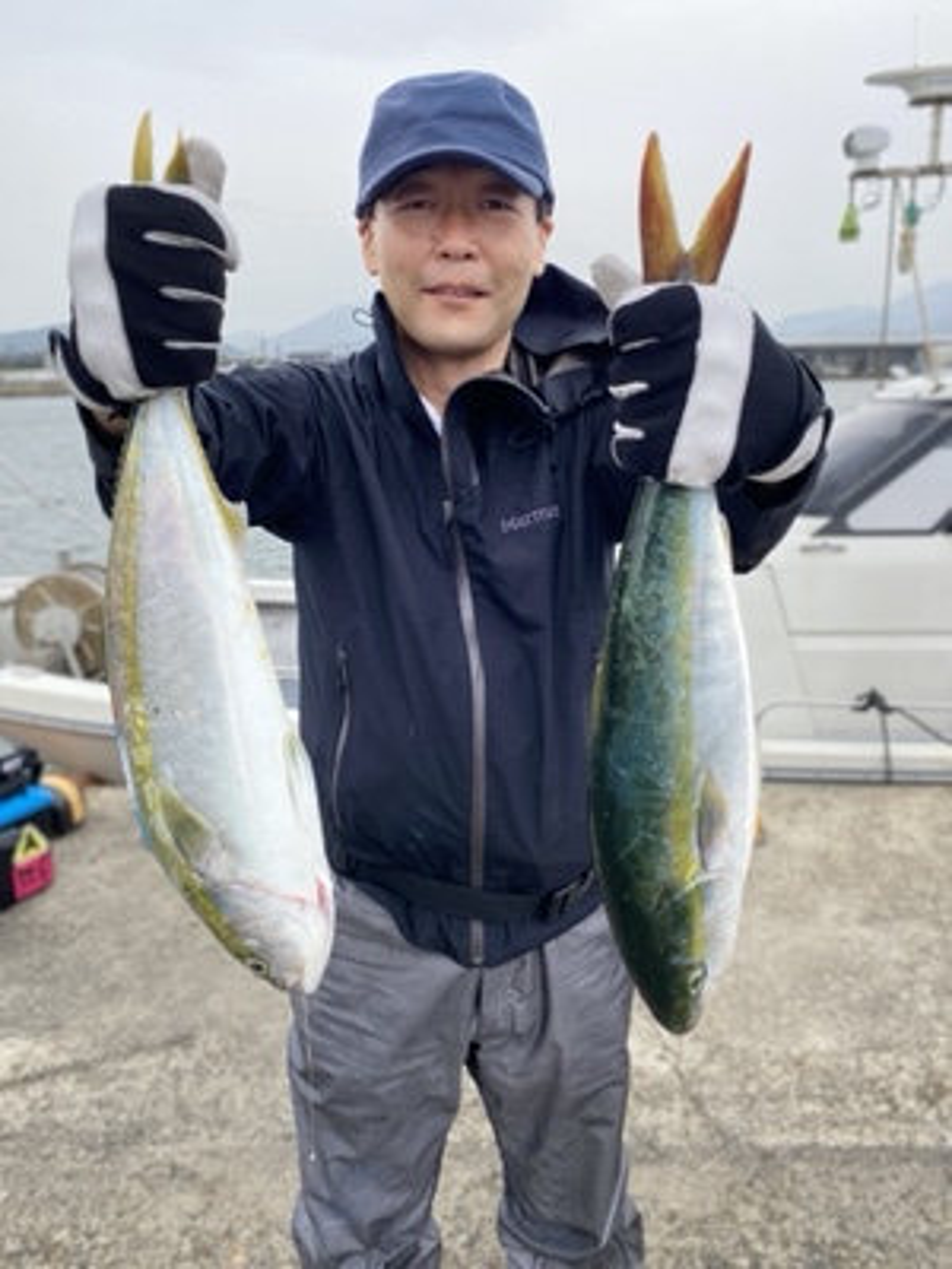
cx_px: 476
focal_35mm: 26
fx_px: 953
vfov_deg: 67.3
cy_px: 634
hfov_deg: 53.1
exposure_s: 1/415
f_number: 1.8
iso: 32
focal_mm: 4.25
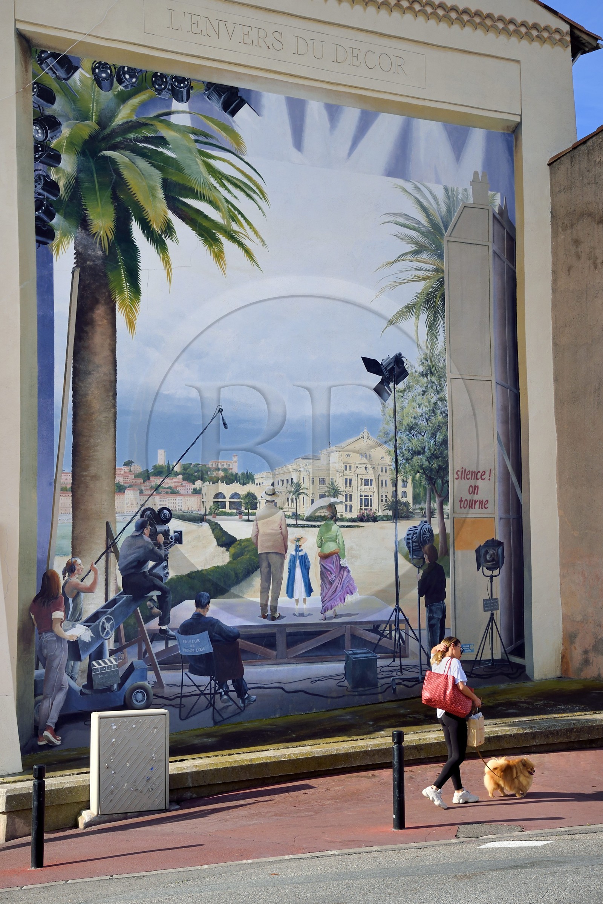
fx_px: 1306
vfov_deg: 38.2
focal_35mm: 52
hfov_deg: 26.0
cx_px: 302
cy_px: 452
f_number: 13
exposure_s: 1/250
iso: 200
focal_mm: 52
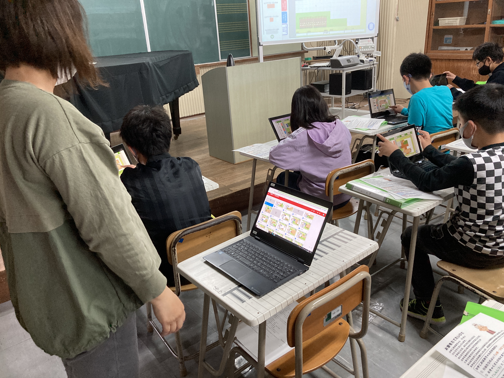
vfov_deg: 49.7
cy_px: 189
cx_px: 252
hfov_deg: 63.4
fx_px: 408
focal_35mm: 28
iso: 320
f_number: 1.8
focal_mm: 3.99
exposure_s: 1/50
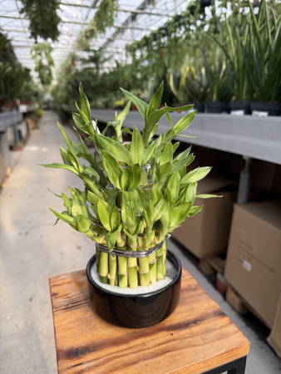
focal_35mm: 24
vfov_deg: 71.6
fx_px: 260
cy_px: 187
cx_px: 140
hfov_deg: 56.9
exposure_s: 1/715
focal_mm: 6.76
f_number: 1.78
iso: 80
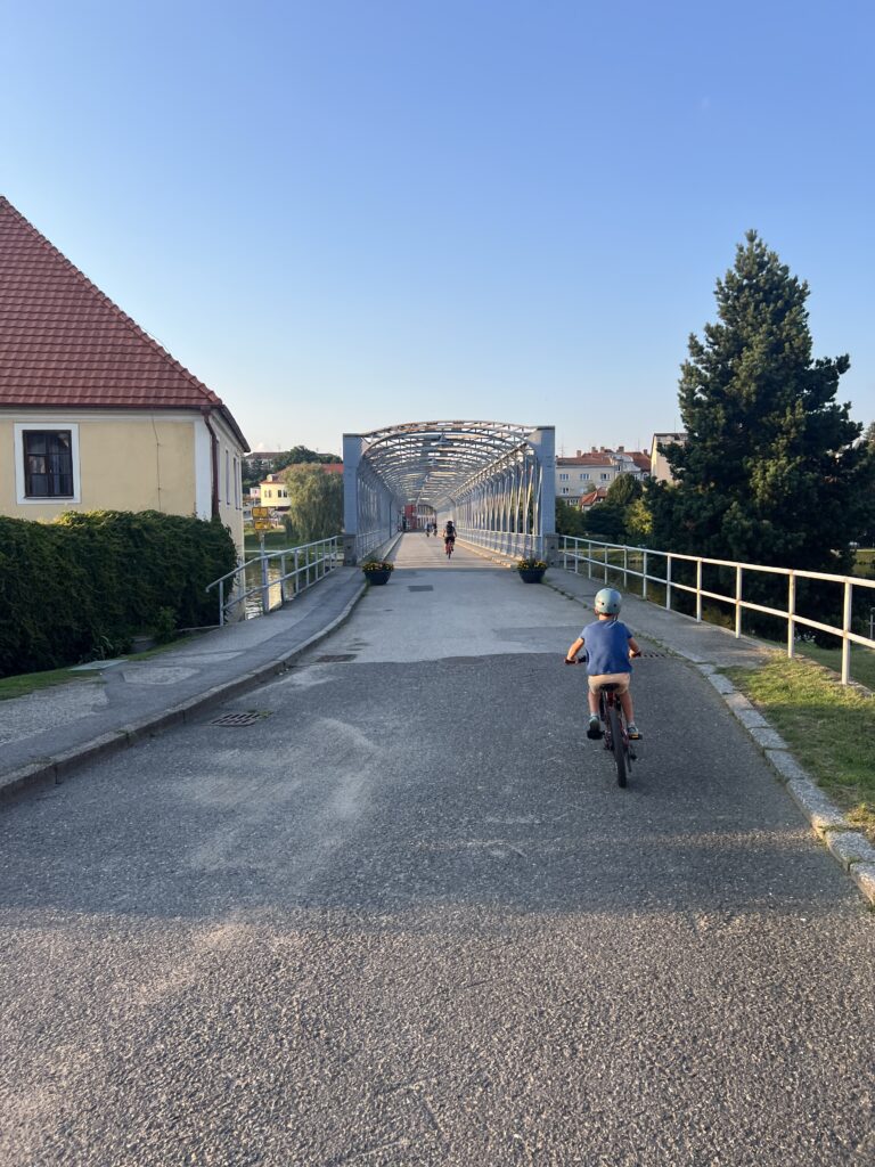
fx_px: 876
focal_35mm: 26
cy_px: 584
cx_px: 438
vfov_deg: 67.3
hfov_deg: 53.1
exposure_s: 1/1252
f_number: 1.5
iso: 50
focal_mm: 5.7
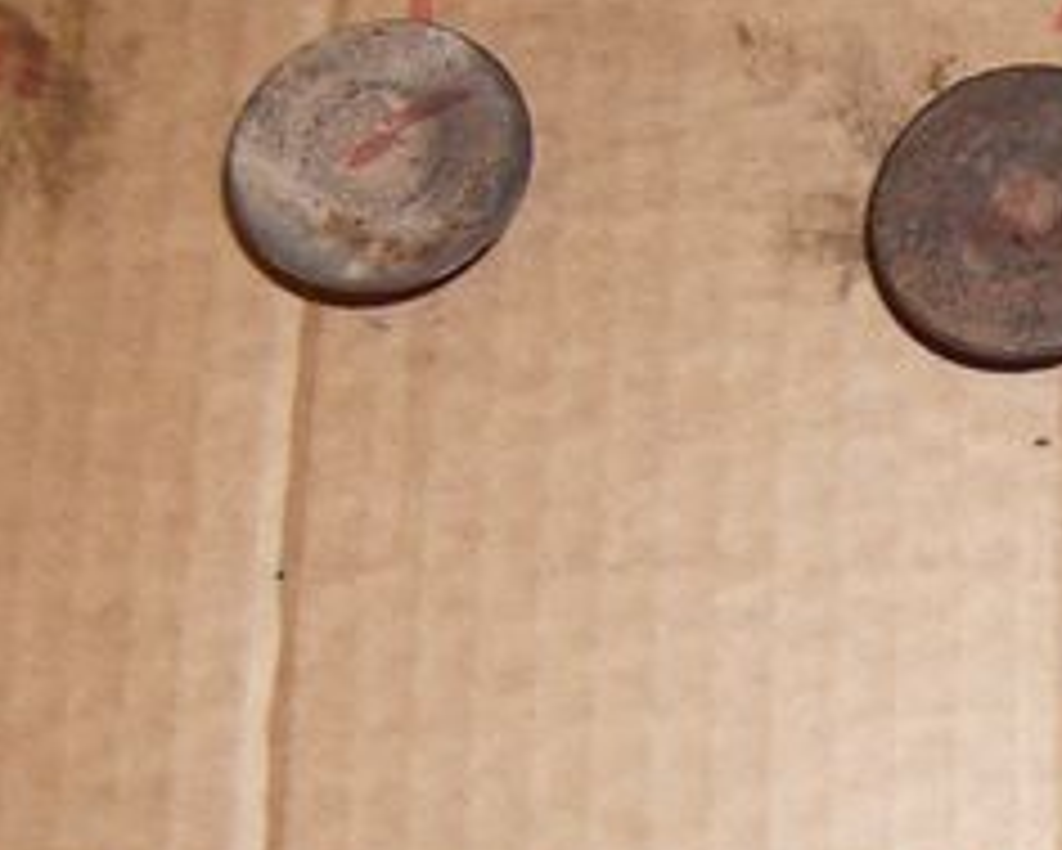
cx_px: 1256
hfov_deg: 19.1
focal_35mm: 95
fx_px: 2987
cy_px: 618
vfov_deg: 16.1
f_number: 2.8
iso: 200
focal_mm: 6
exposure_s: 1/60
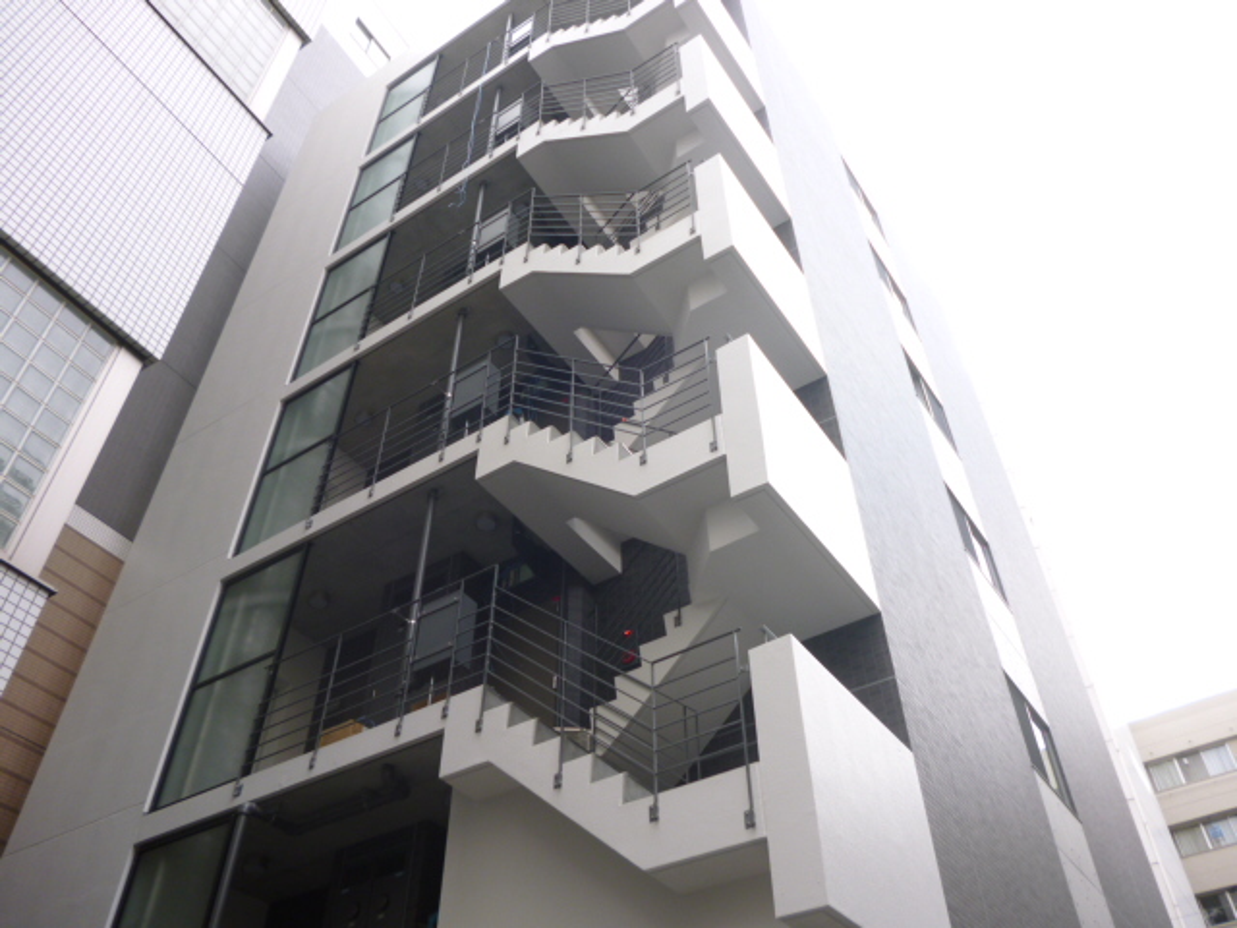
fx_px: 1001
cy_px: 464
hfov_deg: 63.4
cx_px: 618
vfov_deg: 49.7
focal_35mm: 28
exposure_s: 1/125
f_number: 3.1
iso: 100
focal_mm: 5
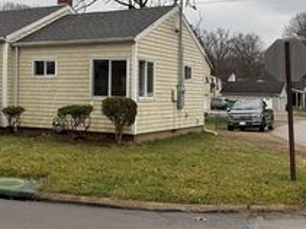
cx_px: 39
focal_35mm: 57
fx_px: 504
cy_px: 63
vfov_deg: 25.4
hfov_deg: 32.4
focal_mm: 6.76
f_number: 1.78
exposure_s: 1/1770
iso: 80
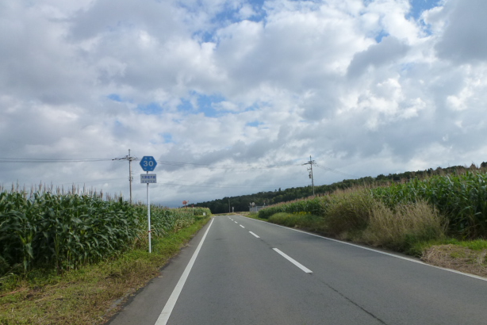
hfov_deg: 69.4
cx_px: 251
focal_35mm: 26
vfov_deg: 49.4
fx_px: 352
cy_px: 185
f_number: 4
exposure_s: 1/1000
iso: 160
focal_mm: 4.3
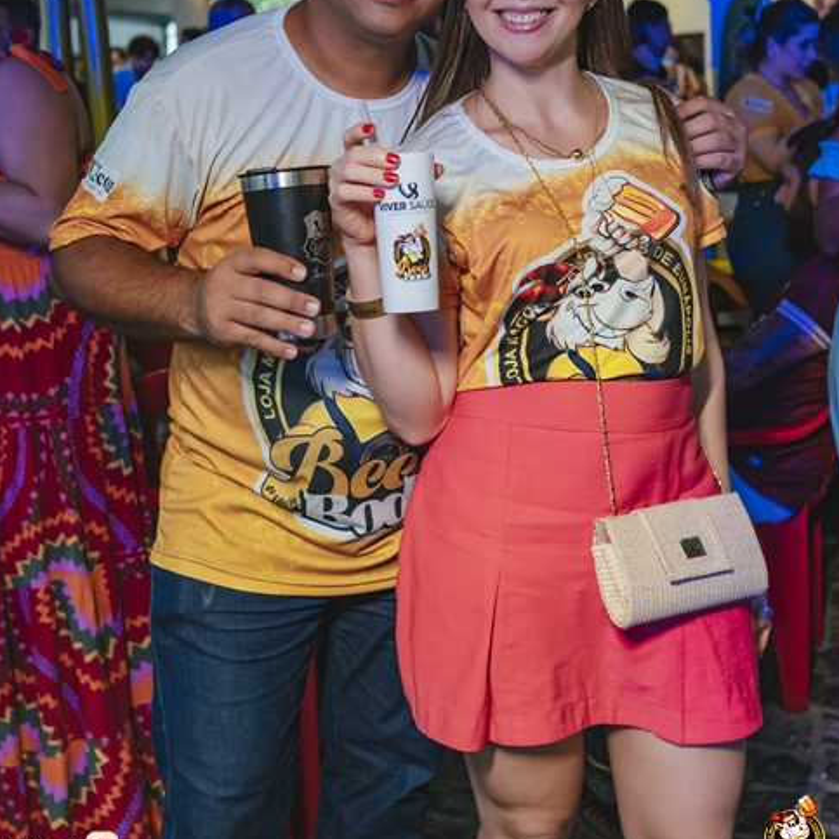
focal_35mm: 47
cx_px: 414
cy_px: 243
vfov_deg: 35.5
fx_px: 1289
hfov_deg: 36.1
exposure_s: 1/640
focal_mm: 24
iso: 2500
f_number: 2.5
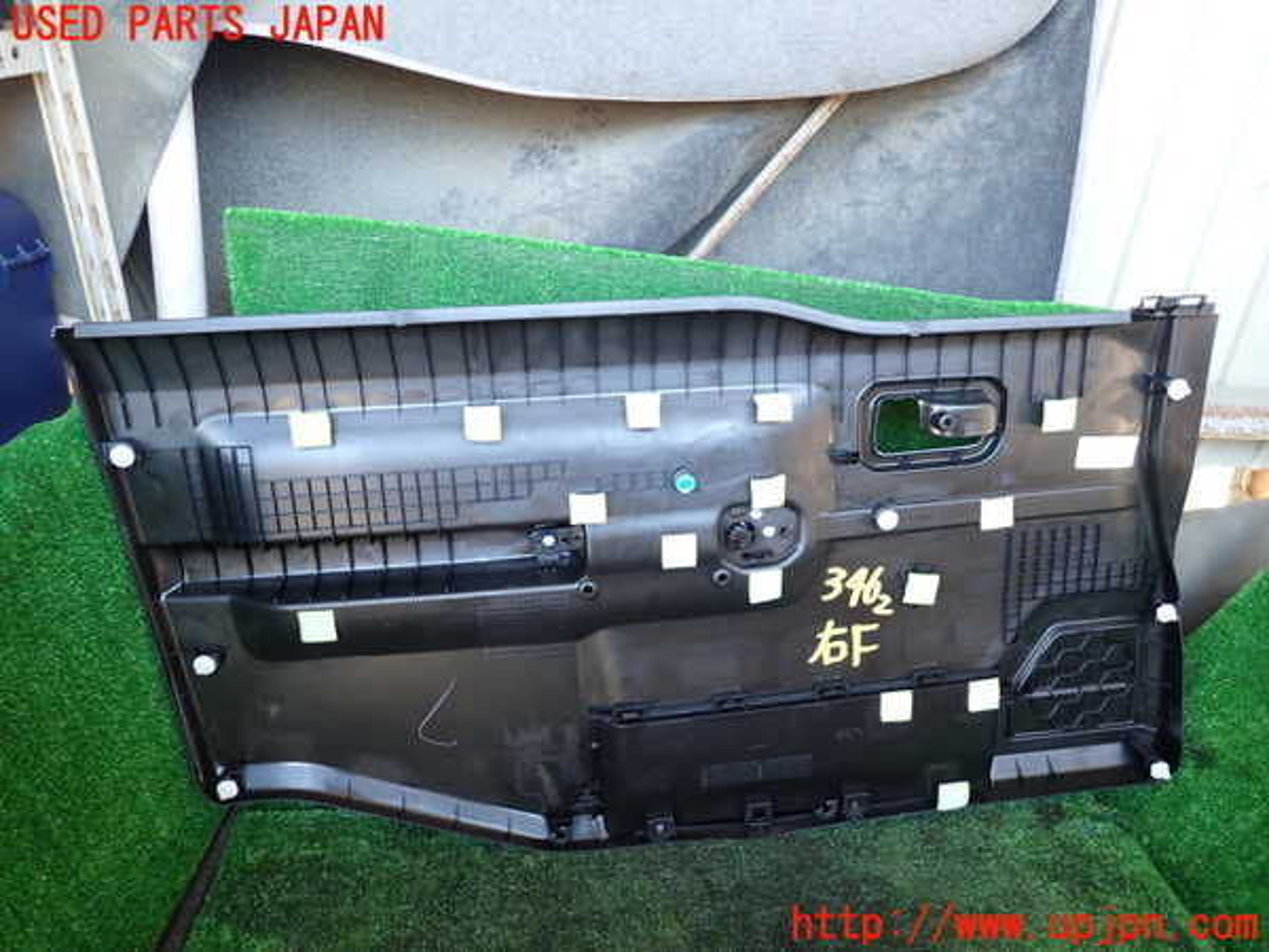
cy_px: 476
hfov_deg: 69.4
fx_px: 916
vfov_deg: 54.9
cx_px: 634
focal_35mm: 25
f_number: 2
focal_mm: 4.5
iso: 200
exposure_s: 1/30
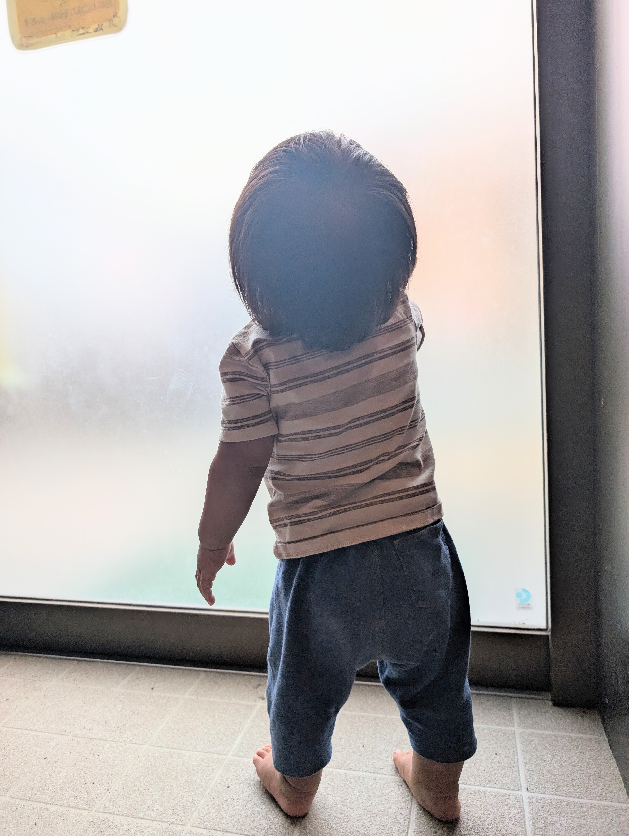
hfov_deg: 56.9
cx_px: 314
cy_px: 418
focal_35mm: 24
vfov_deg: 71.5
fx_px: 580
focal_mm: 6.9
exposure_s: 1/551
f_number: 1.68
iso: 21
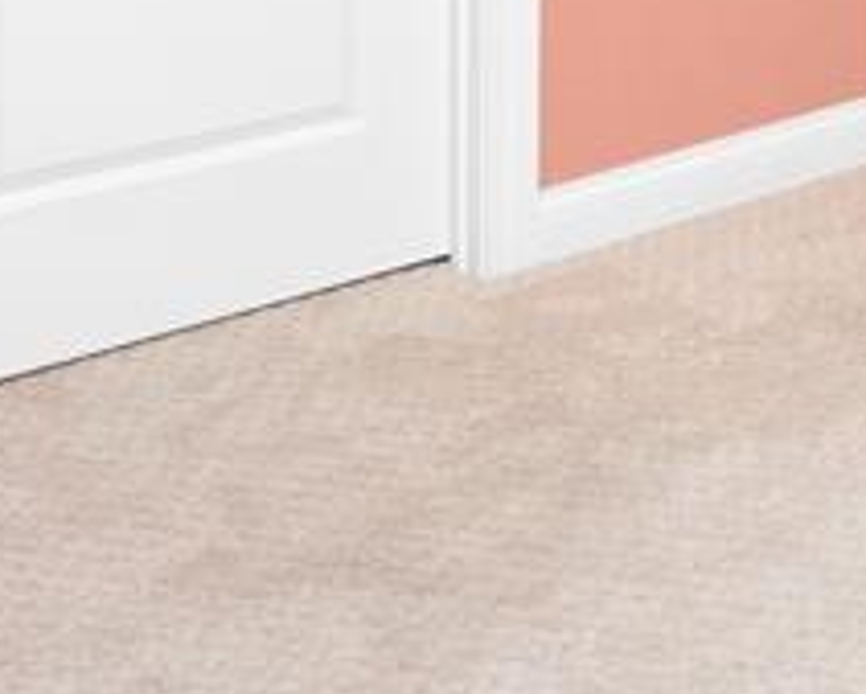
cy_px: -499
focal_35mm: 73
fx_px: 1872
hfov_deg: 23.9
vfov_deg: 17.6
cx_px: 1022
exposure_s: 1/5
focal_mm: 8
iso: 640
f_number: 10
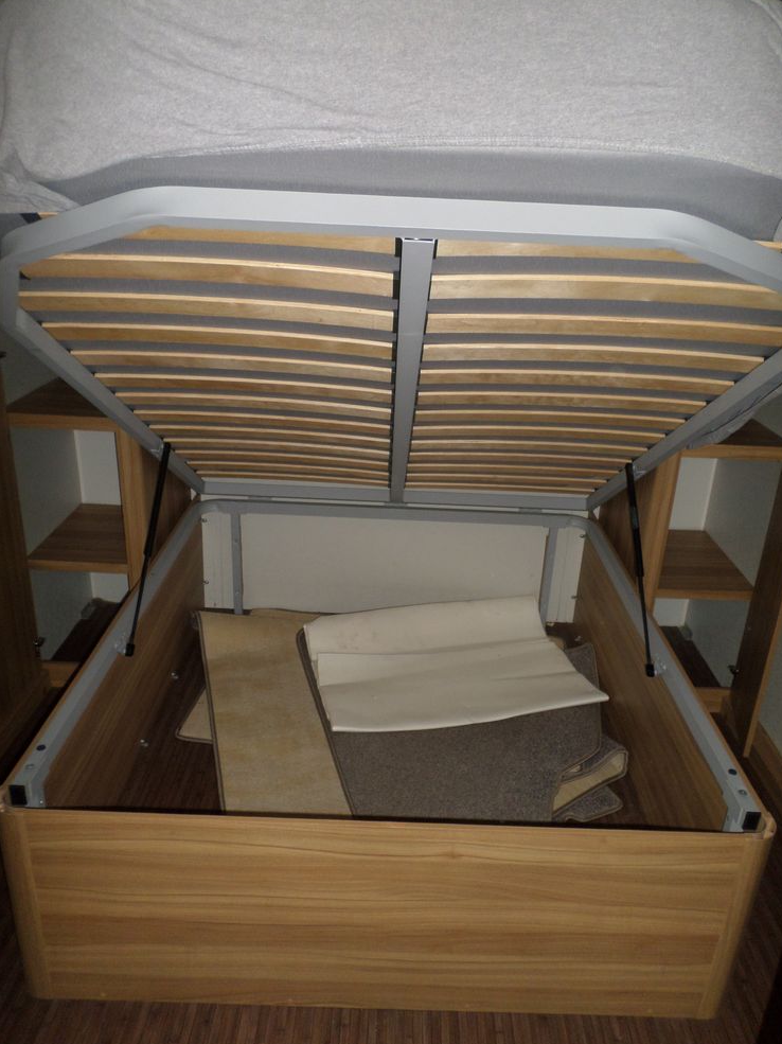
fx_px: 784
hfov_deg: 53.0
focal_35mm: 26
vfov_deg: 67.3
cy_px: 534
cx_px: 405
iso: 100
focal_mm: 4.5
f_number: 2.5
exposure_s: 1/30
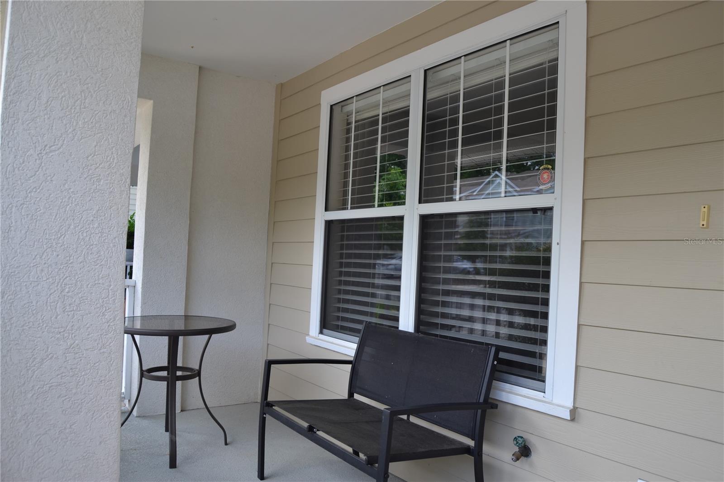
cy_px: 241
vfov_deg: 47.9
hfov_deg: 67.4
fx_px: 543
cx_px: 362
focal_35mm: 27
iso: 110
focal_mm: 18
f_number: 5.6
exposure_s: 1/60
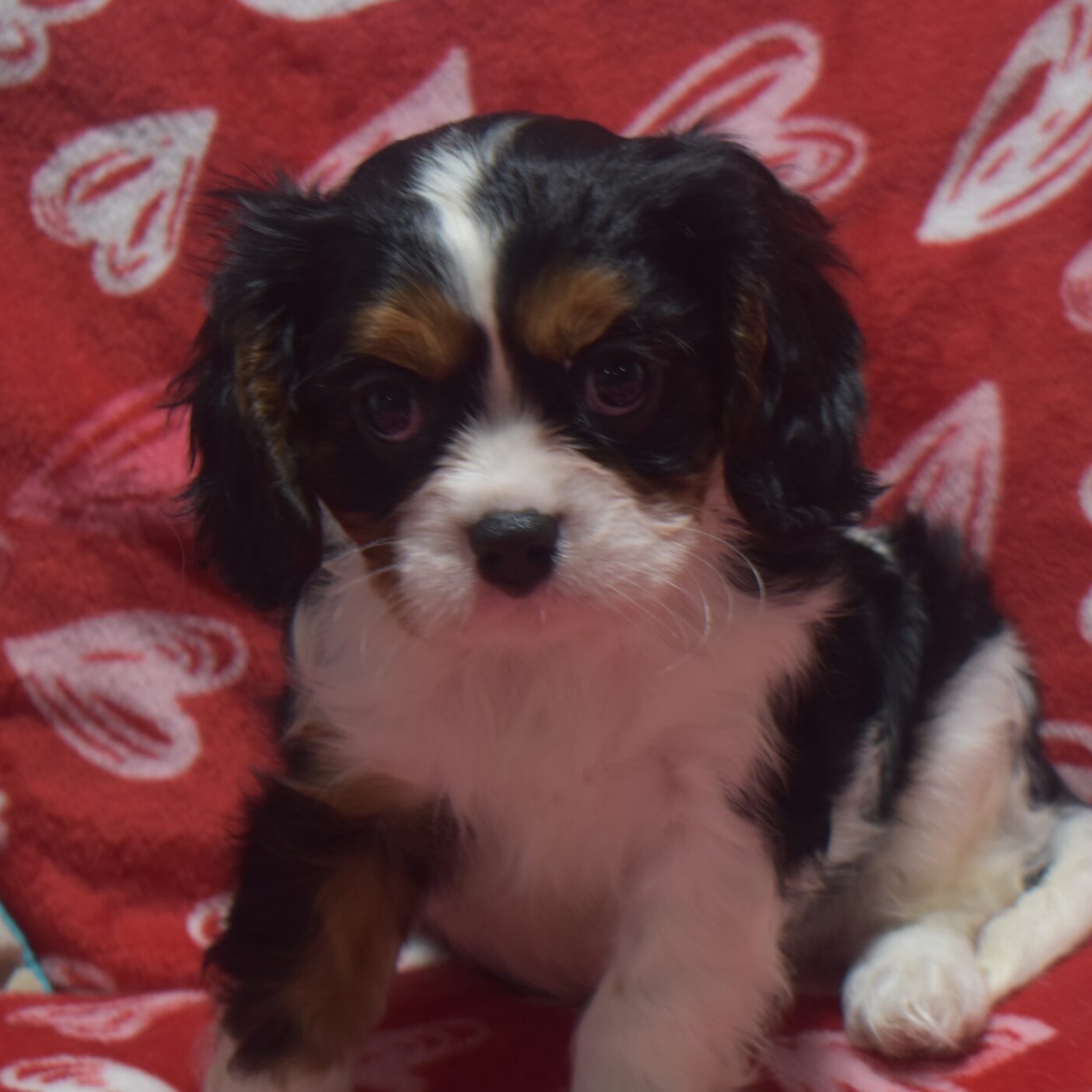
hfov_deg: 15.7
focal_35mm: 111
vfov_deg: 15.7
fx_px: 3962
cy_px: 594
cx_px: 571
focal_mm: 48
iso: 400
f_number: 5.3
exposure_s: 1/30
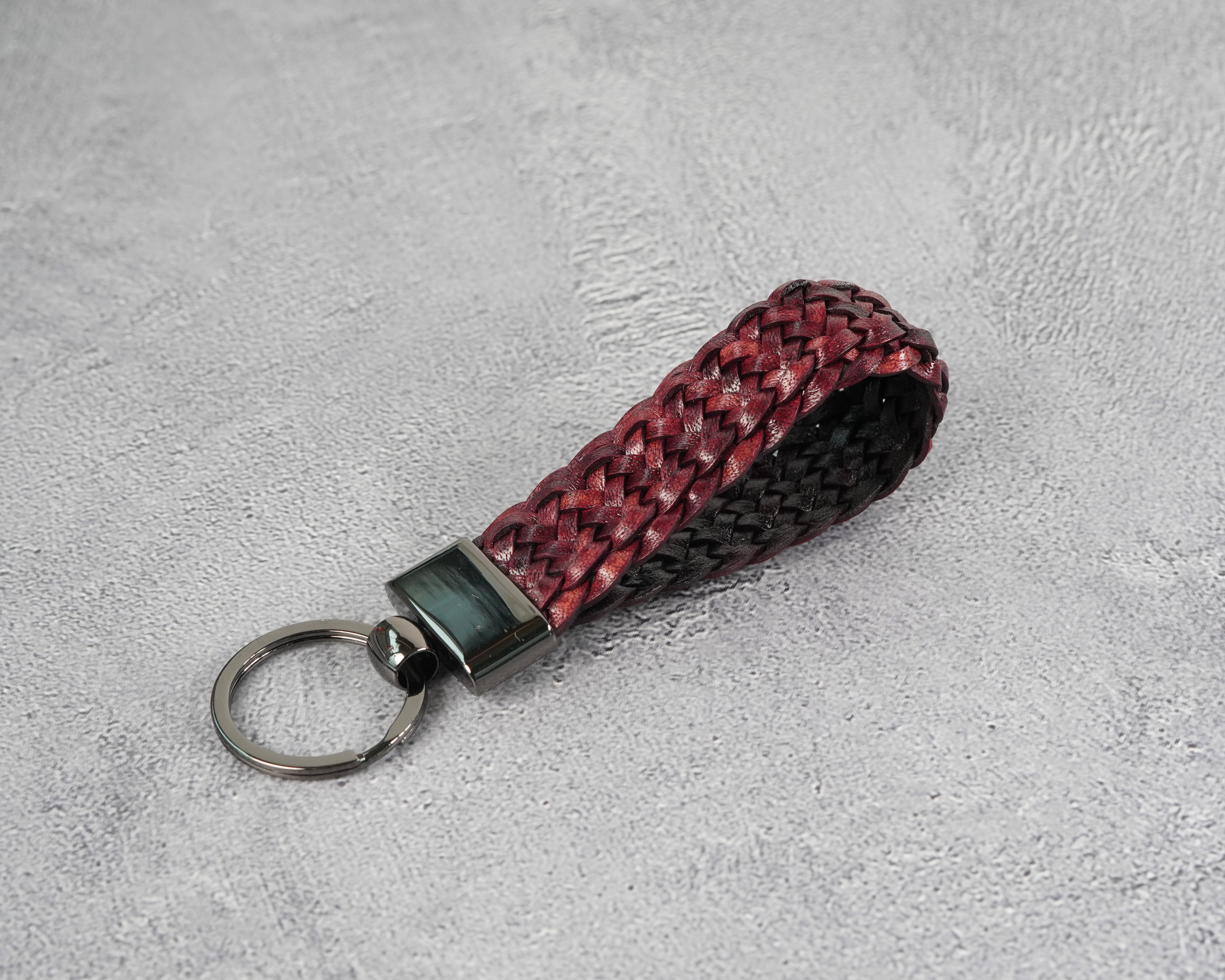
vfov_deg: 18.1
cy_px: 491
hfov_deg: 22.5
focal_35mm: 85
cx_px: 634
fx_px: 3082
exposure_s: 1/60
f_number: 7.1
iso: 640
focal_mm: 50
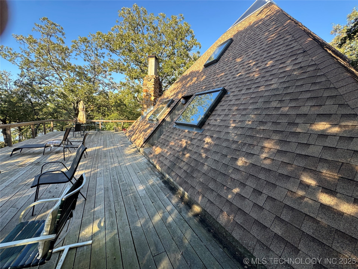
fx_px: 145
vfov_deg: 85.7
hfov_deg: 102.1
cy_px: 134
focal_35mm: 14
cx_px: 179
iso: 40
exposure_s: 1/226
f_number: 2.2
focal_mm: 2.22
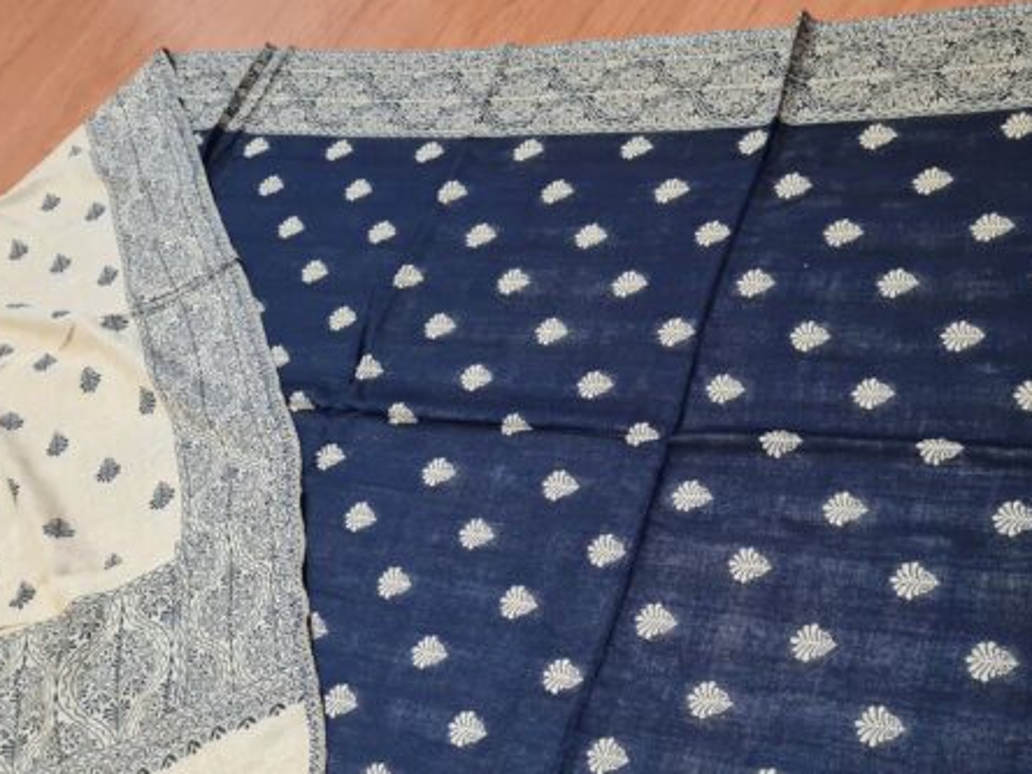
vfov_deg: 34.9
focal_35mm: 41
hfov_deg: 45.5
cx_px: 632
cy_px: 492
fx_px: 1222
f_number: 1.8
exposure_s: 1/24
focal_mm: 5.4
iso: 800
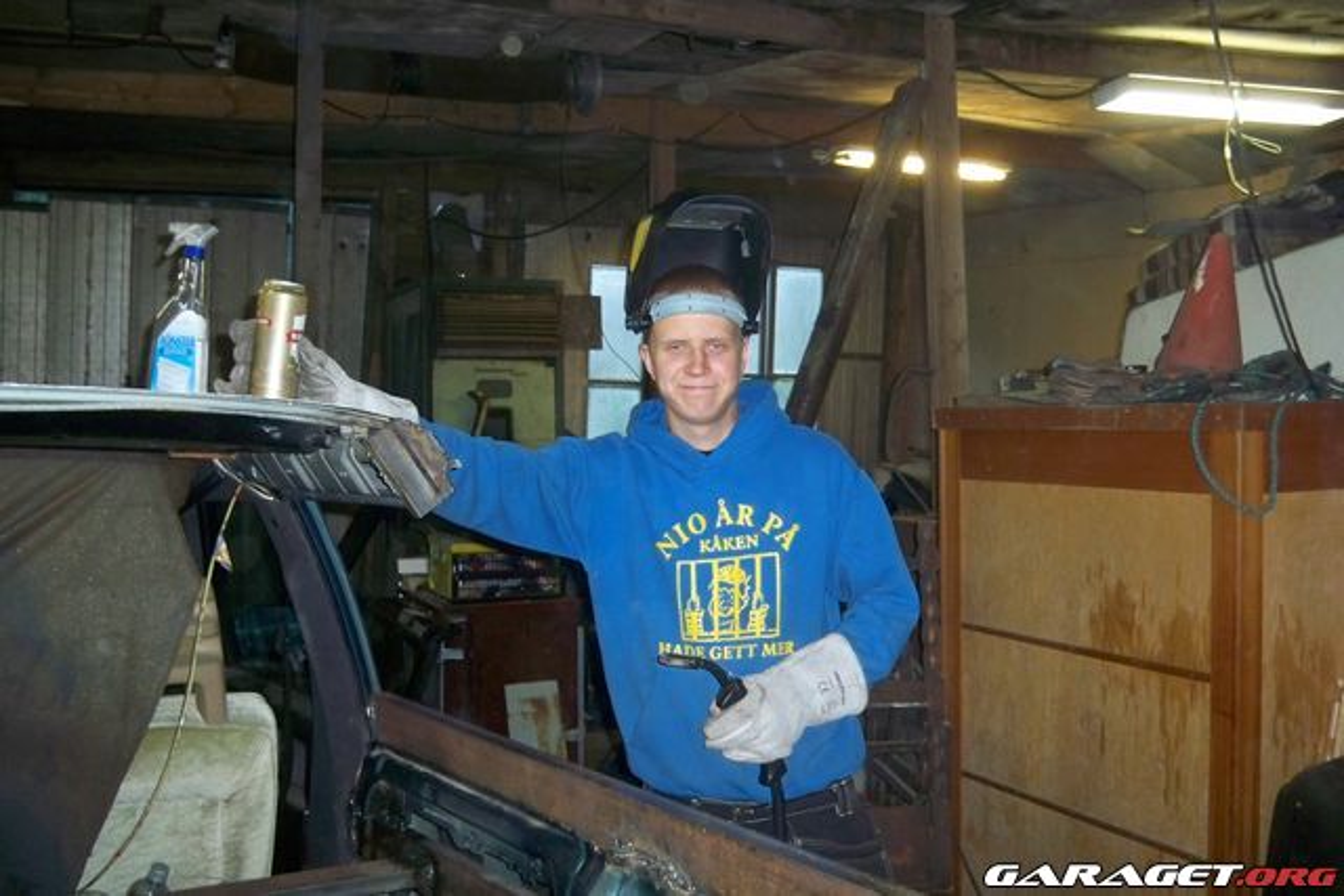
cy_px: 448
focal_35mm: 37
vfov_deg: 36.0
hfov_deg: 51.9
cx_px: 672
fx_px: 1382
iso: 320
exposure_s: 1/30
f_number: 3.1
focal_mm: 7.9
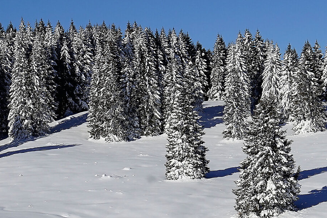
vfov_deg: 8.5
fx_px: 1462
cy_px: 155
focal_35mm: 161
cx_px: 281
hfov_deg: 12.7
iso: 100
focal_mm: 41
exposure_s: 1/250
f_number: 14
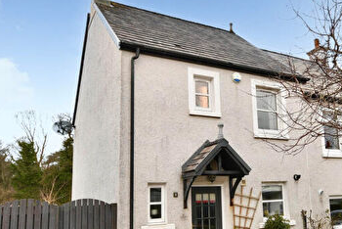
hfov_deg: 51.4
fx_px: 342
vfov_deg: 36.8
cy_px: 137
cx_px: 245
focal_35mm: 36
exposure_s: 1/20
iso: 100
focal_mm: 12
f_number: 8
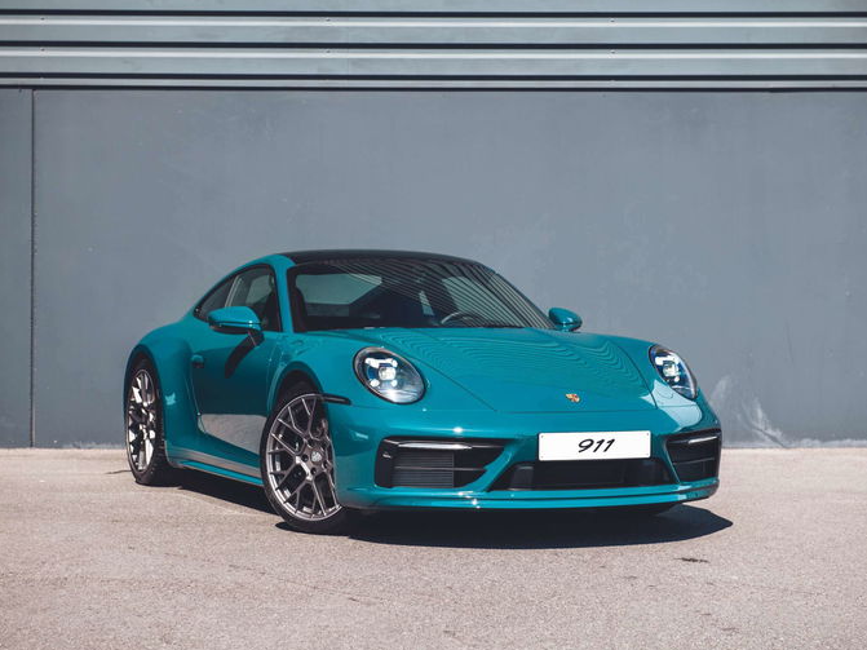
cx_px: 432
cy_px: 327
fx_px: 1928
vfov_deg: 19.1
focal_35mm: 77
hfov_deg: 25.3
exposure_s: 1/400
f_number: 5.6
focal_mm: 70
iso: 200
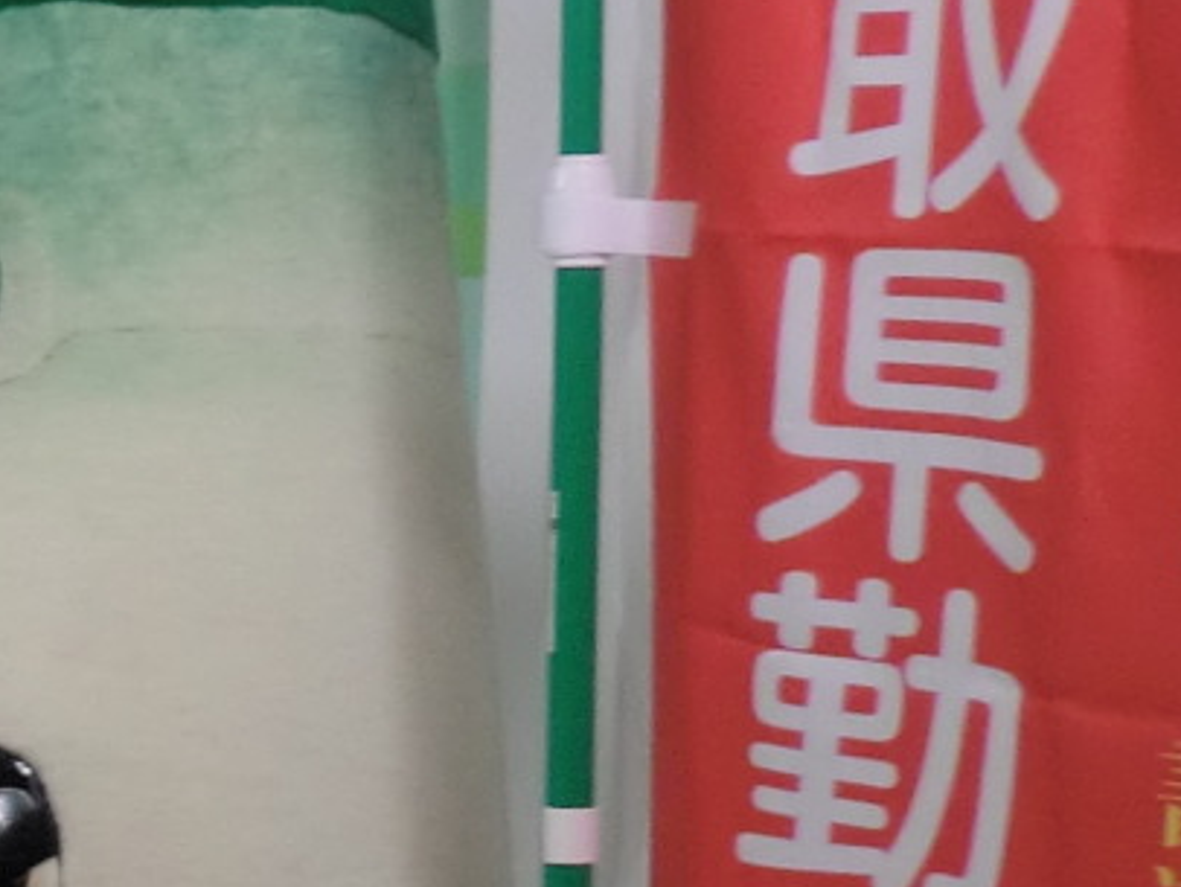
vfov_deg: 11.3
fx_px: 4472
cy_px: 681
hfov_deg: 12.9
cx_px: -1262
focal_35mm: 131
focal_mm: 4.7
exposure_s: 1/60
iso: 100
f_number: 2.8
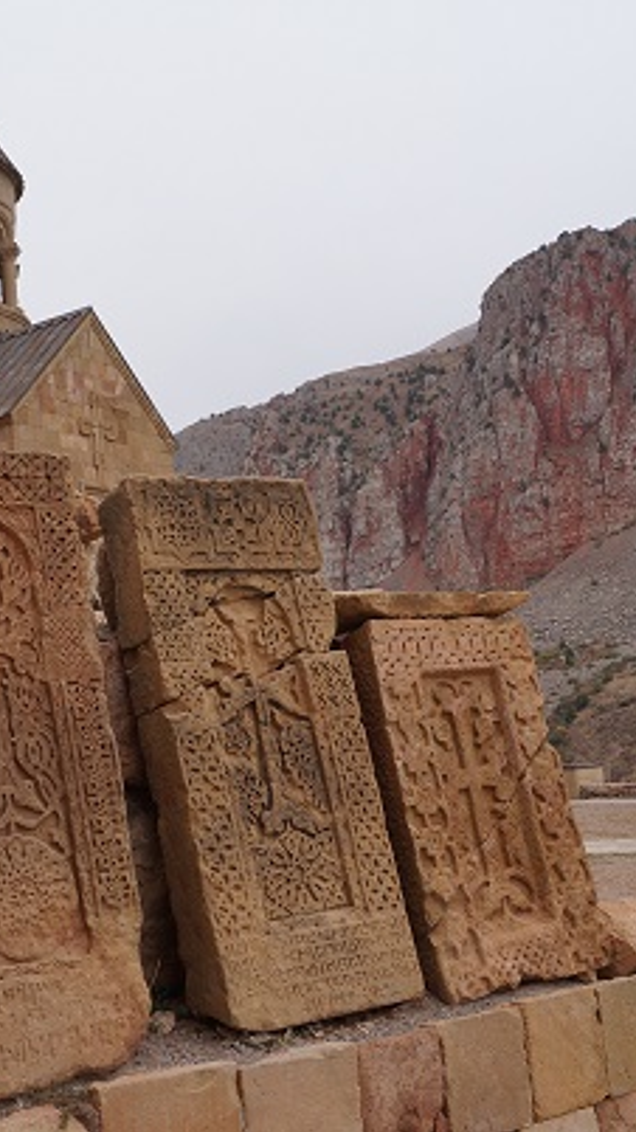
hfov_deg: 26.1
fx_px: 1350
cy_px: 536
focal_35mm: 45
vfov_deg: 45.5
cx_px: 144
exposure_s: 1/200
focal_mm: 18
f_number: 6.3
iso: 100
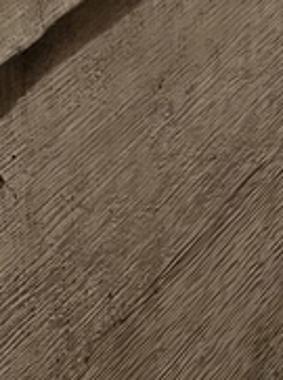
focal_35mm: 163
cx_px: 828
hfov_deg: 7.9
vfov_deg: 9.4
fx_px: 1783
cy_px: -794
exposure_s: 1/100
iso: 1000
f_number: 1.7
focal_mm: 6.3
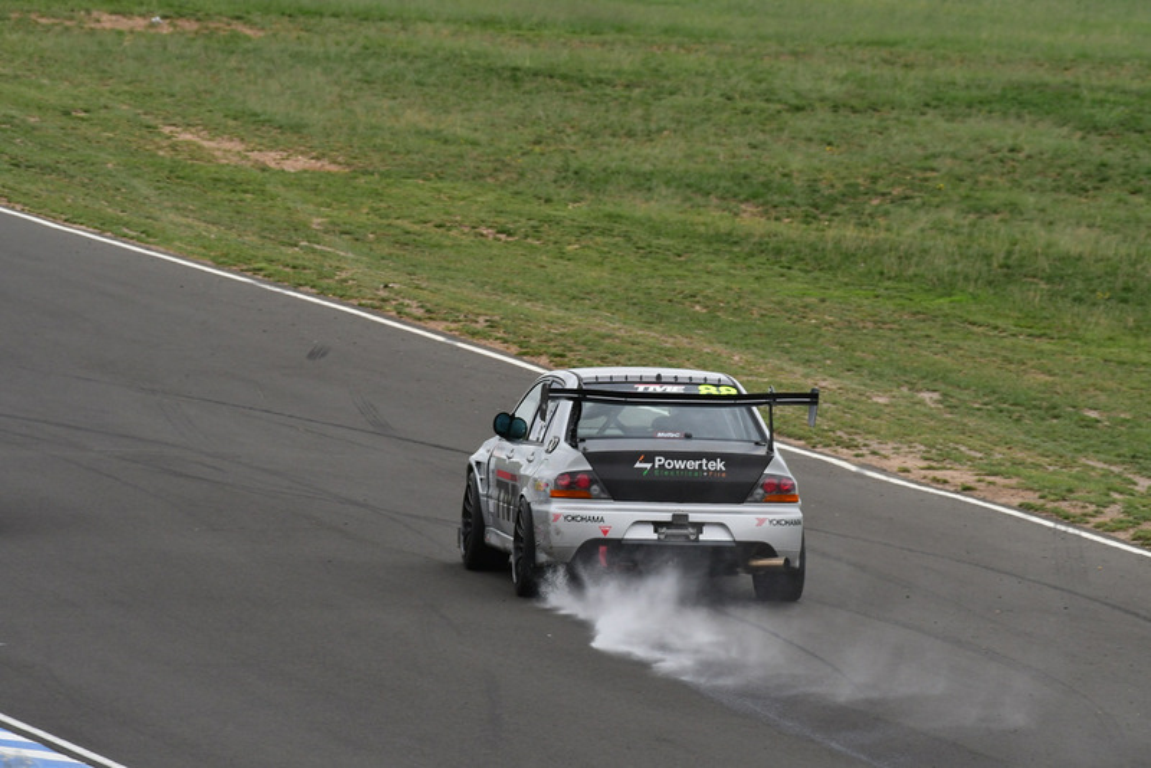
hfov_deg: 3.4
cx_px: 576
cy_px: 384
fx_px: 19669
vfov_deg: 2.2
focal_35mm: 615
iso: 800
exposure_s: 1/640
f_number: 11
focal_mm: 410
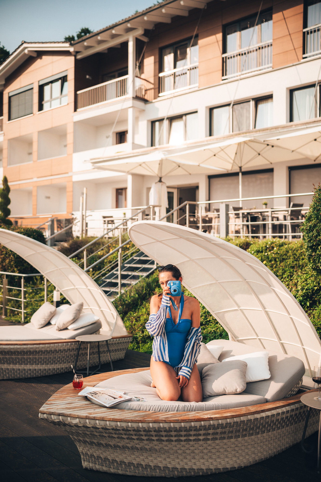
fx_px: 468
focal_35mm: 35
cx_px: 160
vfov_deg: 54.4
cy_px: 241
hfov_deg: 37.8
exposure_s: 1/1600
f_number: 2.2
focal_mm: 35
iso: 50
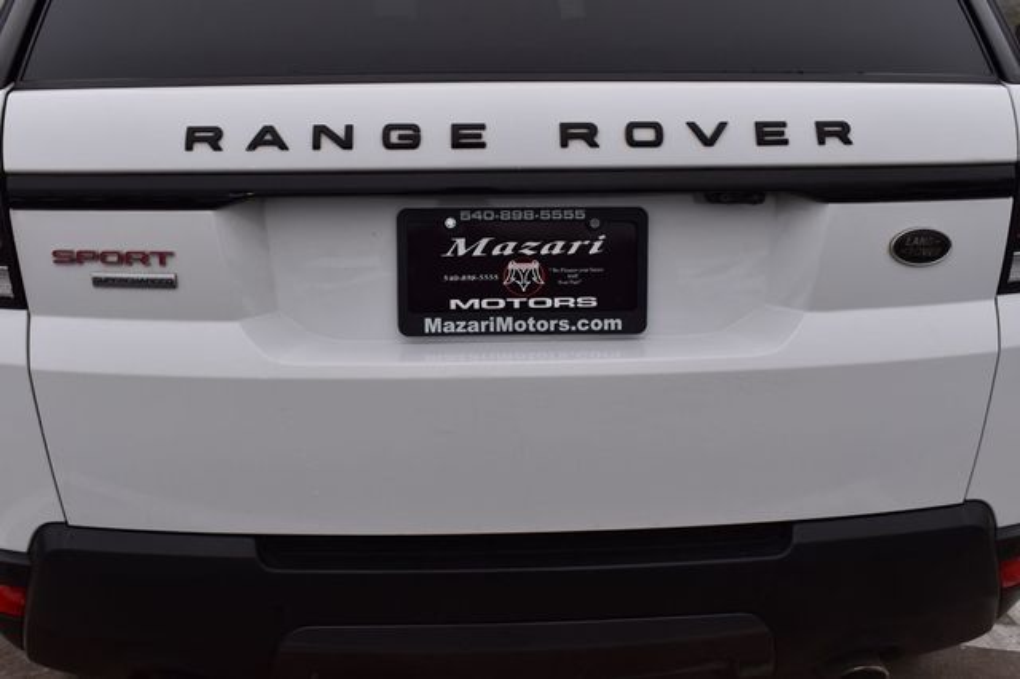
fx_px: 1104
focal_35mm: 39
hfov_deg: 49.6
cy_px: 340
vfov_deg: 34.2
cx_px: 510
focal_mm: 26
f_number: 9
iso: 400
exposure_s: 1/160
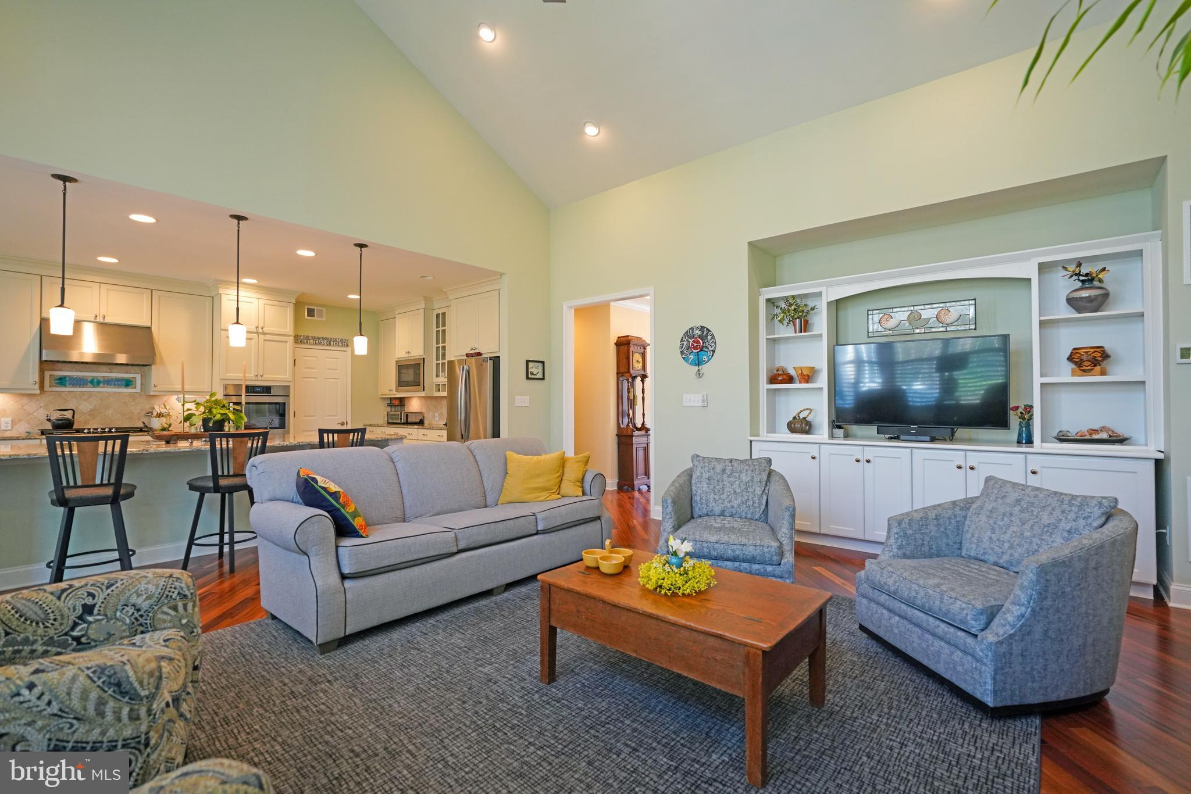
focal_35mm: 16
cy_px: 397
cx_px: 596
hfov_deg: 96.7
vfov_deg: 73.8
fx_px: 529
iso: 1600
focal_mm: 16
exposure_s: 1/160
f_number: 4
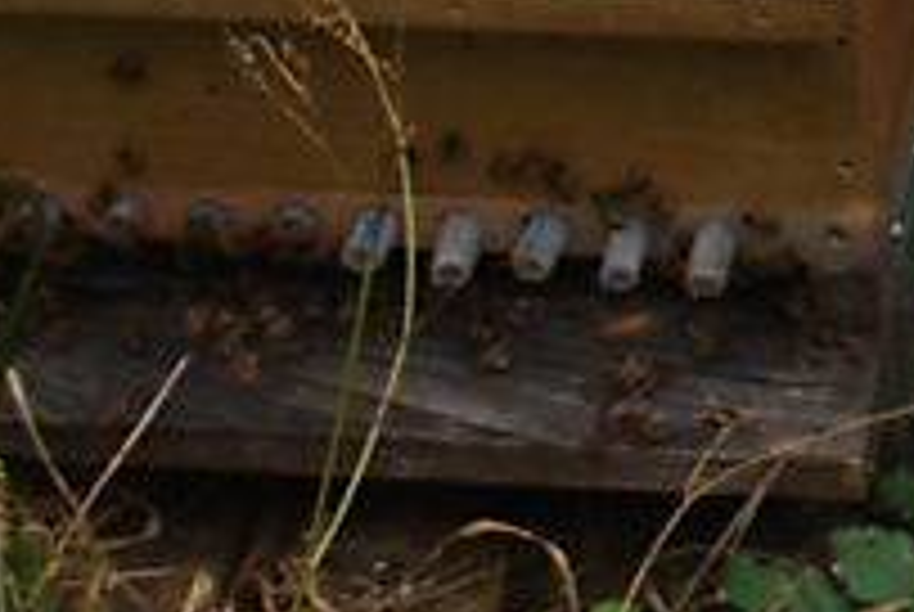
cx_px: 1558
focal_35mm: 213
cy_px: -544
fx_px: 5416
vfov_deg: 6.3
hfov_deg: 9.3
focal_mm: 36
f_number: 7.1
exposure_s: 1/60
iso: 200
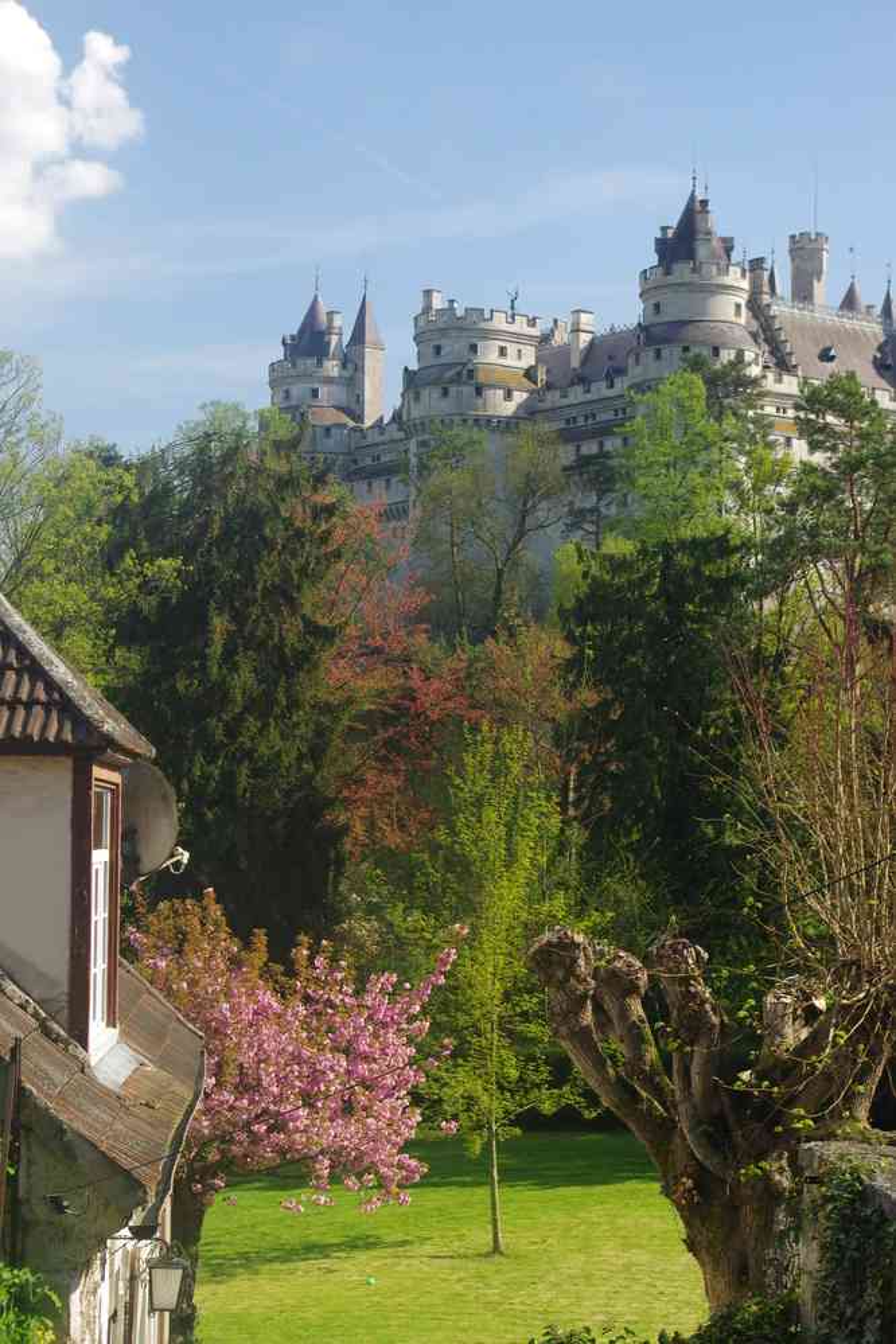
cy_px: 672
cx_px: 448
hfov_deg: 21.1
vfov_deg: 31.2
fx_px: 2408
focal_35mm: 64
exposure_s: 1/80
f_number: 9
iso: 200
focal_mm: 43
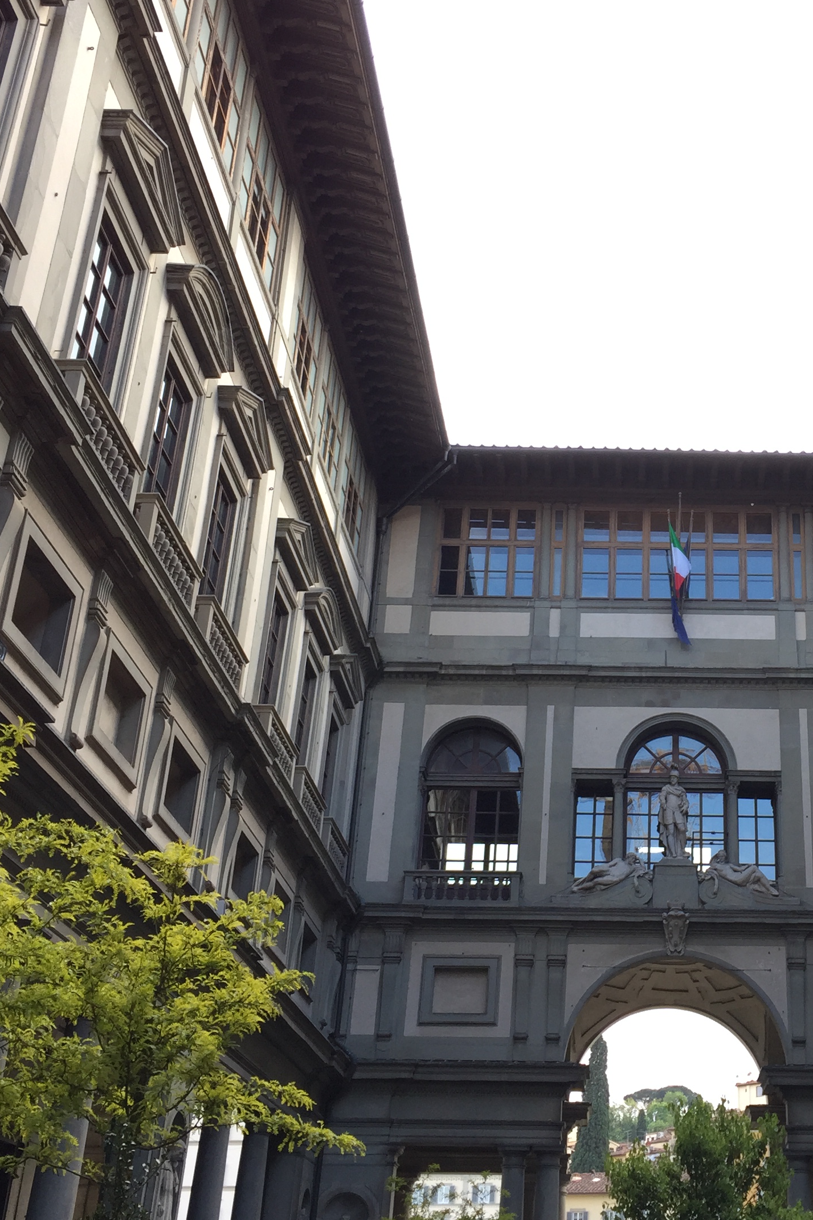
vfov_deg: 42.7
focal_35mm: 46
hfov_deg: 28.6
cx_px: 654
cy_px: 534
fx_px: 1558
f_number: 2.2
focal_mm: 4.15
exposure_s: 1/199
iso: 32
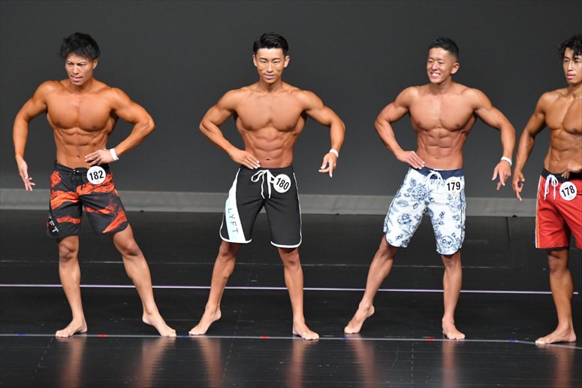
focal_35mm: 315
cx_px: 291
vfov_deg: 4.4
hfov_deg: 6.5
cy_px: 194
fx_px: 5090
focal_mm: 210
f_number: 5.6
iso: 4000
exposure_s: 1/400
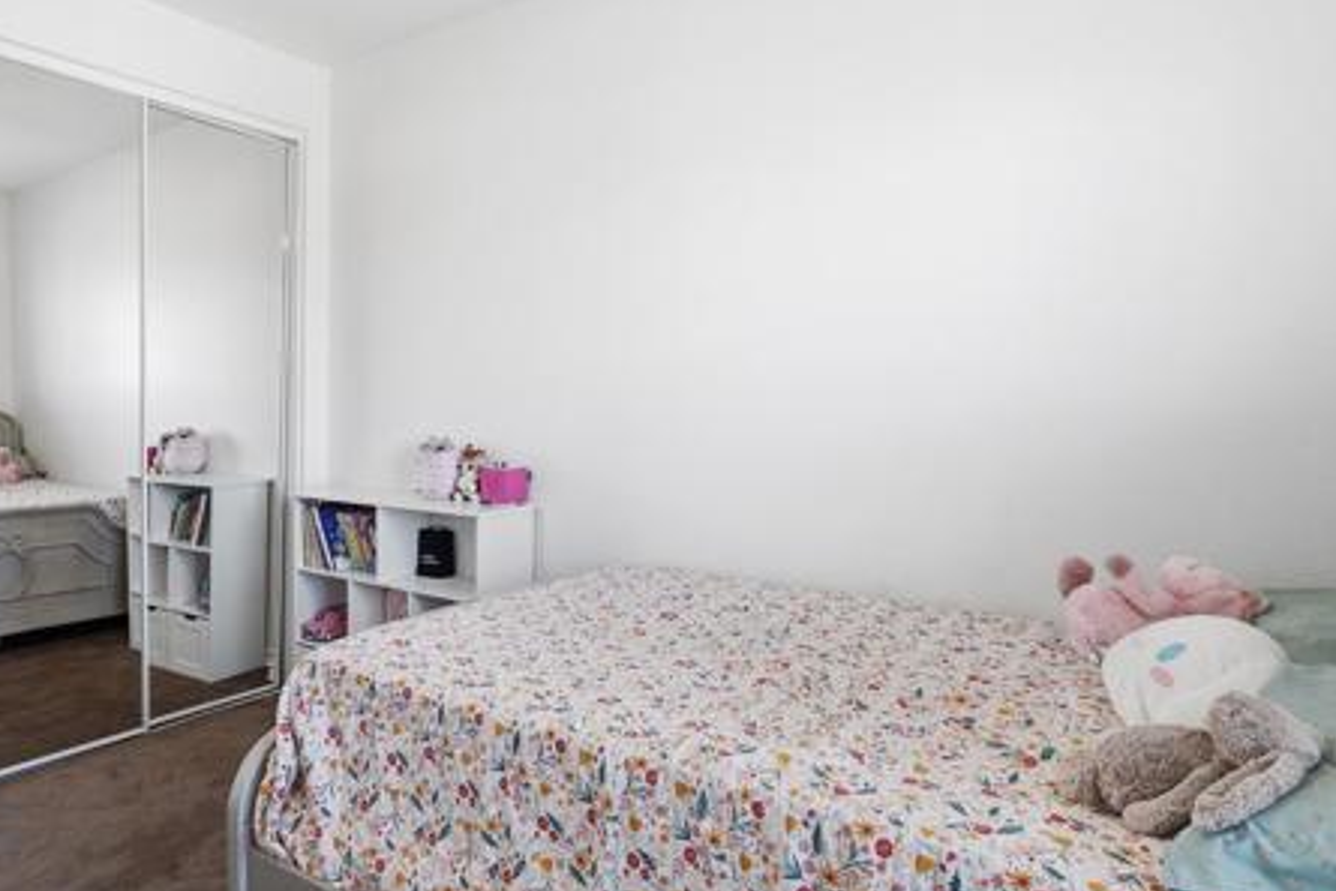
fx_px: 854
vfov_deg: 55.1
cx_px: 501
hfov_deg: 74.8
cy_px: 416
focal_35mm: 23
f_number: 4.5
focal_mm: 16
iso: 320
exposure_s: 1/15
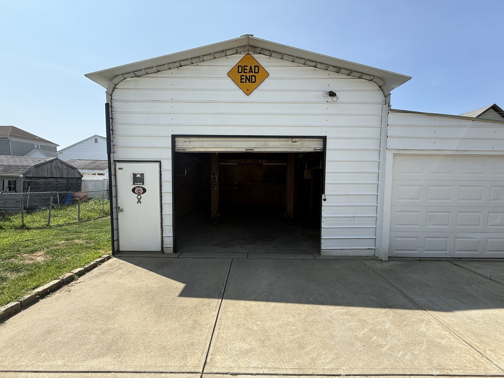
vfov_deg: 85.7
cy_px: 189
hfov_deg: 102.1
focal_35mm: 14
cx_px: 252
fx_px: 204
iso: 50
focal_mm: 2.22
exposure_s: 1/799
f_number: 2.2
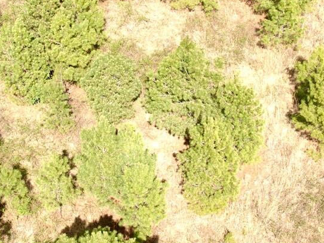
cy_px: 21
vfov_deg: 17.1
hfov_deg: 22.9
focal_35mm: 85
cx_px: 110
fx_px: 795
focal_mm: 12.29
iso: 100
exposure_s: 1/1000
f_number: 2.8
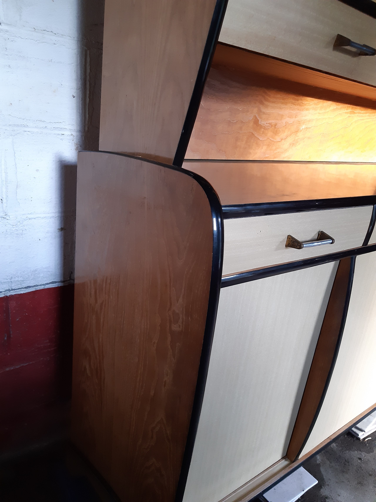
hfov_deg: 53.1
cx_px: 188
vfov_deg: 67.3
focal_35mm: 26
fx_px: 377
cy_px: 251
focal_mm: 3.92
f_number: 1.7
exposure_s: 1/50
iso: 320
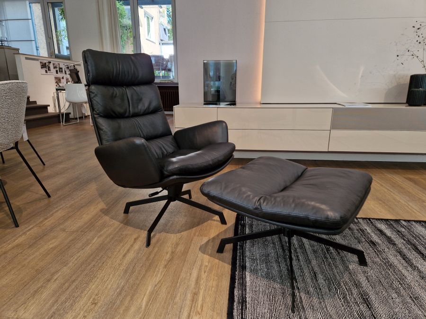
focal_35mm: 23
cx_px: 213
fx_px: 283
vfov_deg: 58.9
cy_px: 160
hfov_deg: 73.9
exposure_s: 1/100
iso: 50
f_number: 1.8
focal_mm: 5.4
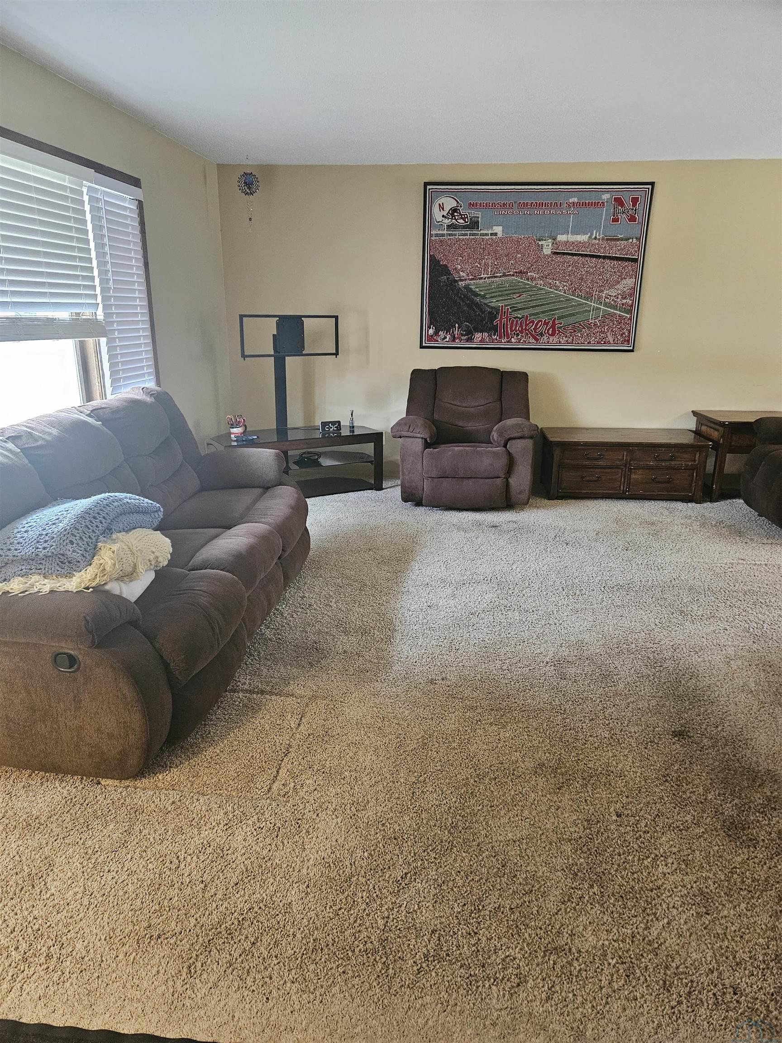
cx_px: 391
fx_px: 693
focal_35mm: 23
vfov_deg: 73.9
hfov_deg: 58.9
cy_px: 522
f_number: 1.8
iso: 800
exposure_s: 1/120
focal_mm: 5.4
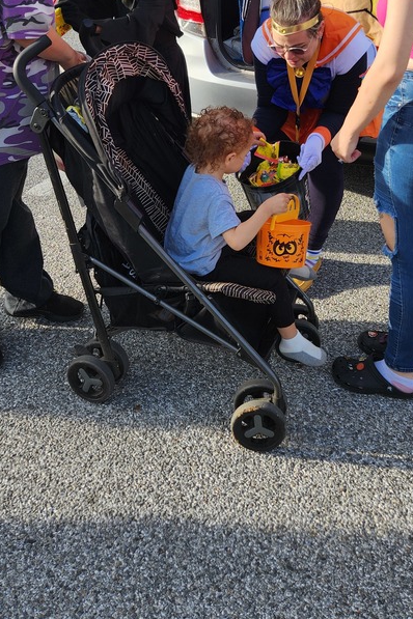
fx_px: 705
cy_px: 122
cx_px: 260
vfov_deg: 45.0
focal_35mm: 41
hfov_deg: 32.5
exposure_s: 1/599
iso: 20
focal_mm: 5.4
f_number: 1.8
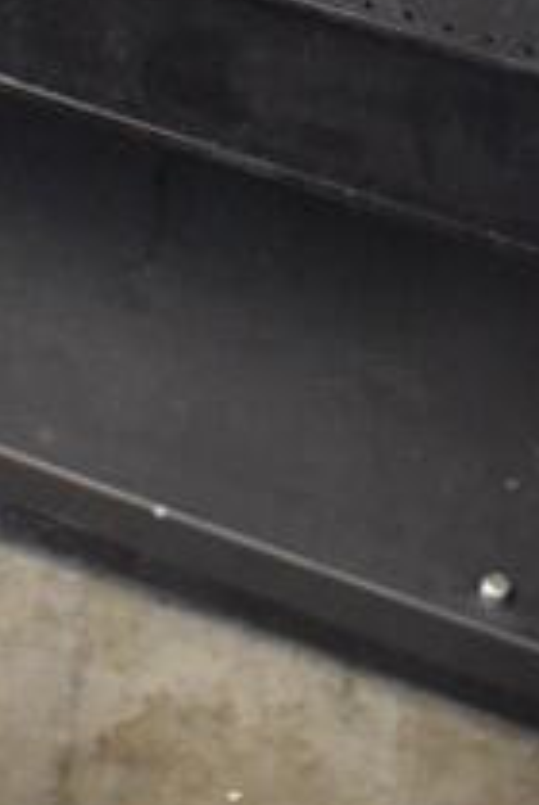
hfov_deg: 11.5
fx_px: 2641
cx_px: -31
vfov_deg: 15.0
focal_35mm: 118
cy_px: -645
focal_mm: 18
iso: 5600
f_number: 3.5
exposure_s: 1/125
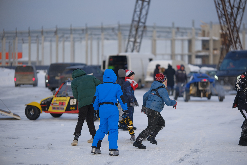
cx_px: 124
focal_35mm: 113
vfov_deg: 12.1
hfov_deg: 18.1
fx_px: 775
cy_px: 82
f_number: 1.2
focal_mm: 75
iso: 160
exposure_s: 1/4700
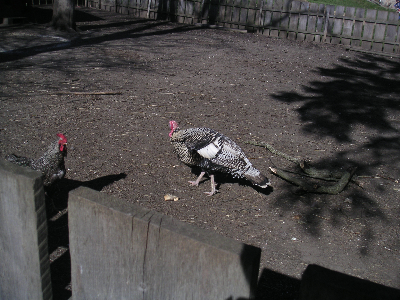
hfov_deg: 49.0
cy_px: 150
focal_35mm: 38
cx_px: 200
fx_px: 439
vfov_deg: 37.7
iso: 50
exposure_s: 1/180
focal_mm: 6
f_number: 6.7
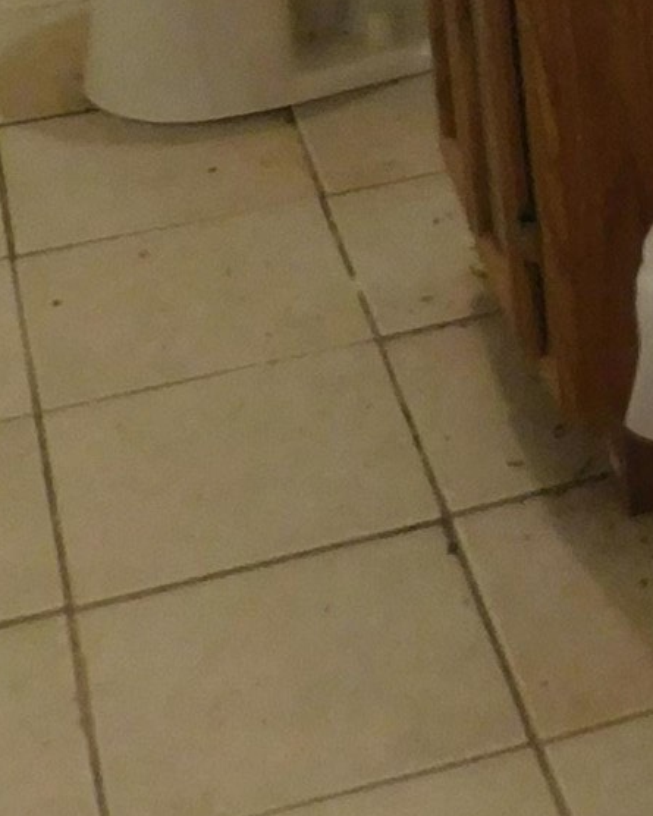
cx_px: 948
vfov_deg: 14.0
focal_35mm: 124
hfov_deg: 11.9
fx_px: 2995
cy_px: -578
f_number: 3
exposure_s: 1/30
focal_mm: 4
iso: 280
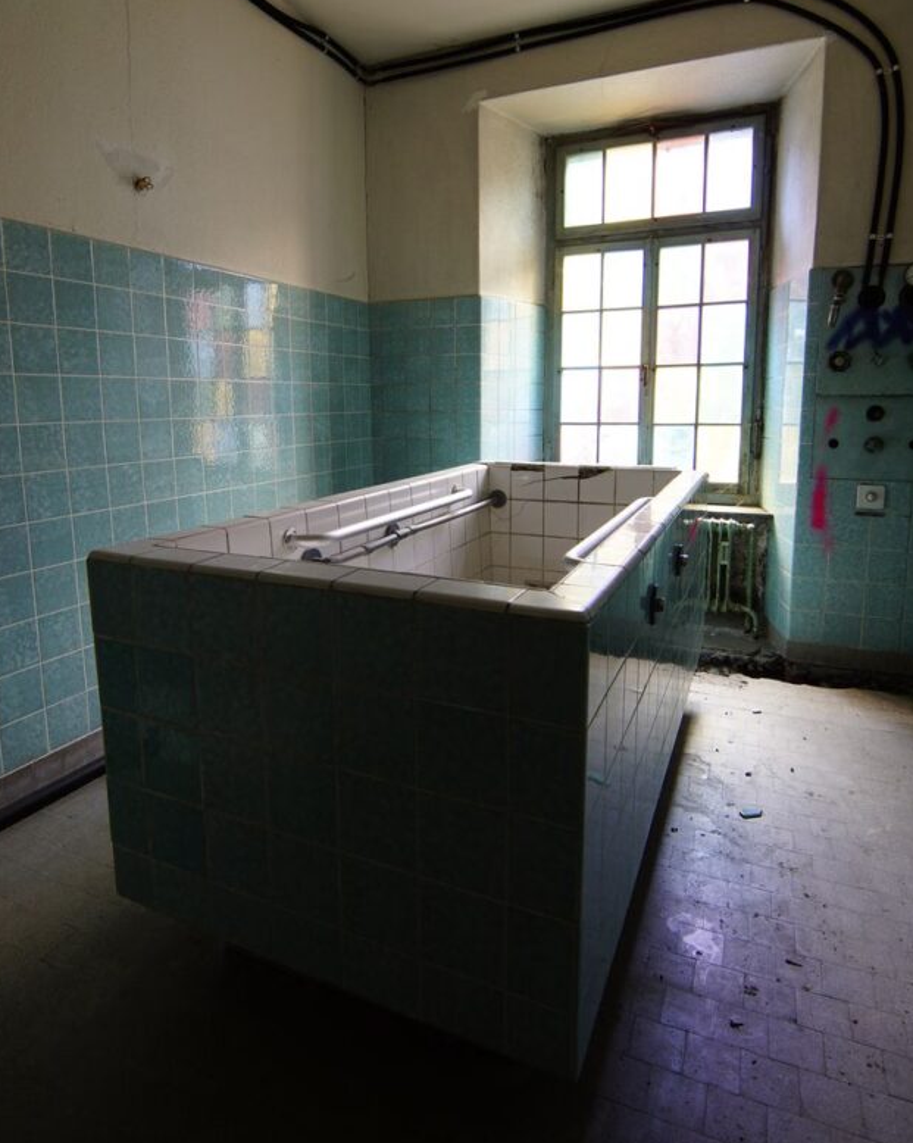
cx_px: 448
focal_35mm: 20
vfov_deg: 81.0
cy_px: 488
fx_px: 662
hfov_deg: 69.2
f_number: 7.1
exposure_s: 2
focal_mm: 11
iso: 250
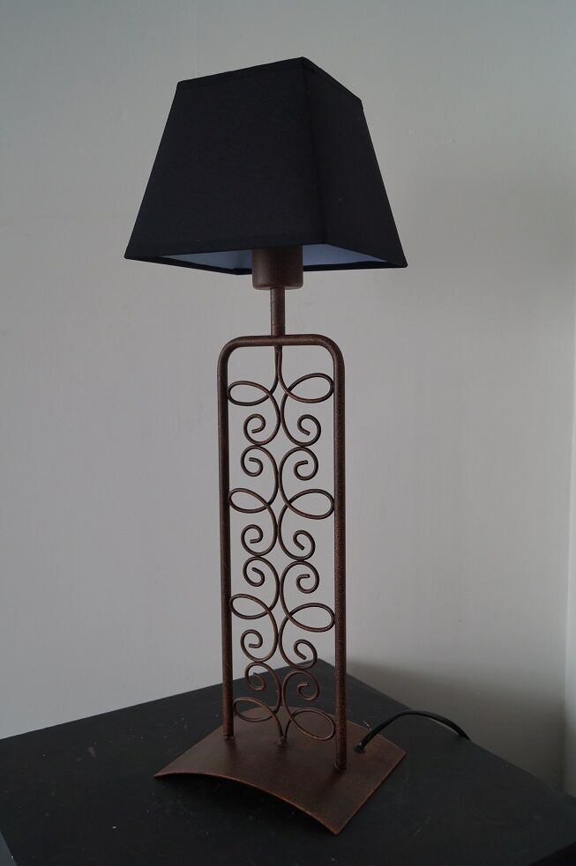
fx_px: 794
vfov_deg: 57.3
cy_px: 433
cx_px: 288
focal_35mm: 33
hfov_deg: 39.9
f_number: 4
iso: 200
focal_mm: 22
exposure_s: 1/60
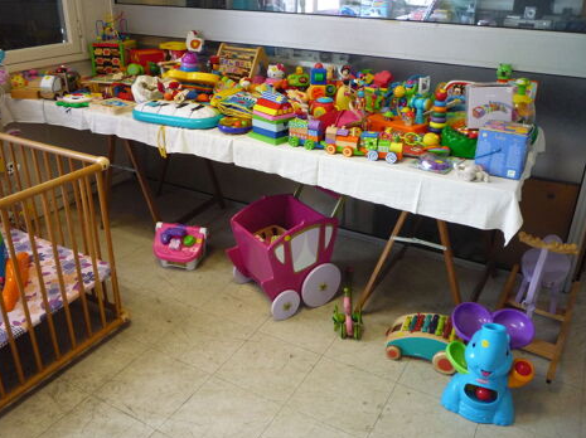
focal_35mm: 31
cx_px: 294
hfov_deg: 58.4
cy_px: 216
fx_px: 524
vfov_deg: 45.4
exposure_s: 1/30
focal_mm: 5.2
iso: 400
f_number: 3.3
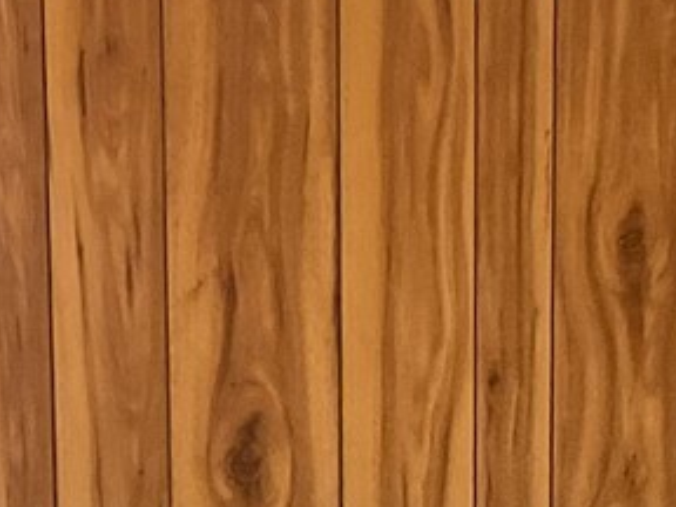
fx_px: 3144
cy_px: 589
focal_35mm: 161
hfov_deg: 12.3
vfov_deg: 9.1
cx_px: 338
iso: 125
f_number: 1.8
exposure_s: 1/60
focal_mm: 3
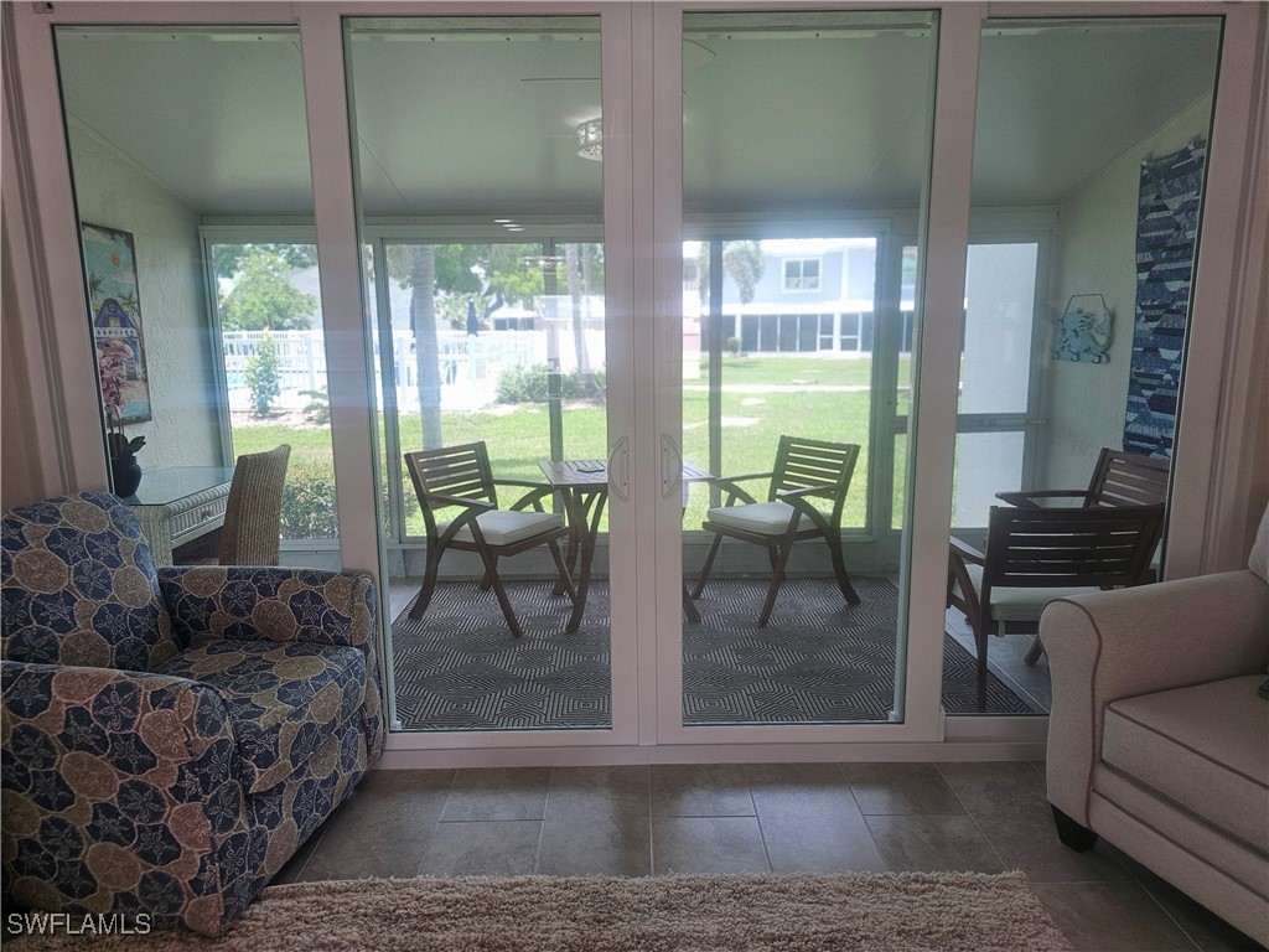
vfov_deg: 58.9
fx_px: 843
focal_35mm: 23
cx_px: 634
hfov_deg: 73.9
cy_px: 476
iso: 80
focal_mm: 6.3
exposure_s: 1/120
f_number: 1.7
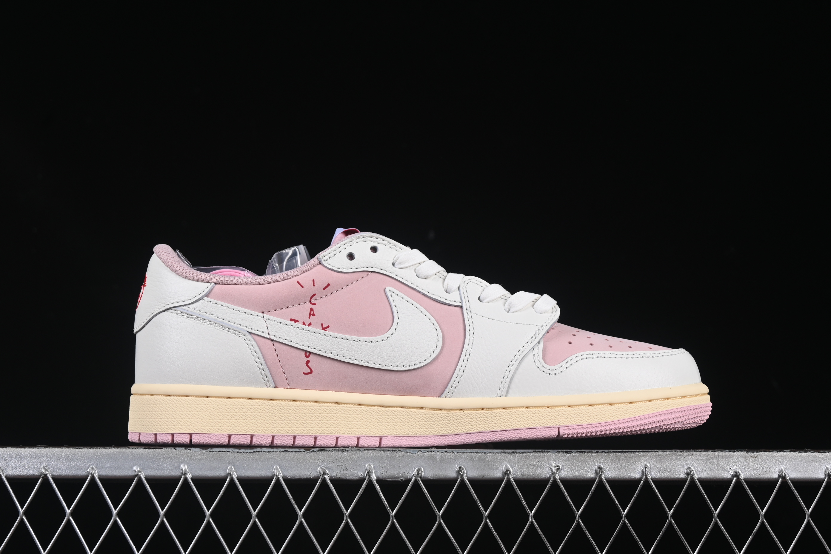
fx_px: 1731
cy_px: 277
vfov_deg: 18.2
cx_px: 416
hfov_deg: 27.0
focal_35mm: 75
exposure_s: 1/80
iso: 160
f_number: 8
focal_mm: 50
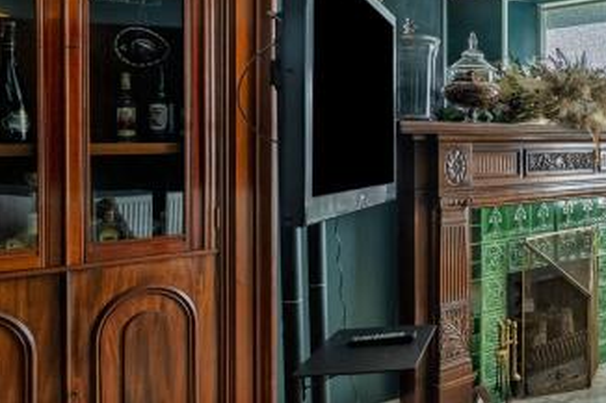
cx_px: 623
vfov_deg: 30.3
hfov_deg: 38.8
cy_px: 148
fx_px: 740
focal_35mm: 44
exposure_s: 1/320
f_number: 5.6
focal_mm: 14
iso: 400
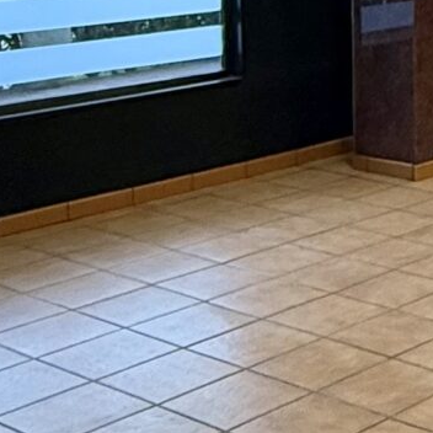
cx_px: 702
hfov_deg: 16.9
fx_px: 1274
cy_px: -37
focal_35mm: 90
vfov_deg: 18.6
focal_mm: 2.22
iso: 250
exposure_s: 1/100
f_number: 2.2
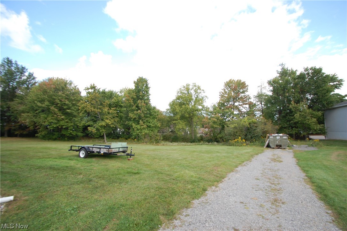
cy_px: 116
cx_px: 174
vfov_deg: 77.2
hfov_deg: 100.5
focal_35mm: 15
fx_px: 144
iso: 360
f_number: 5.6
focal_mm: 10
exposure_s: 1/500
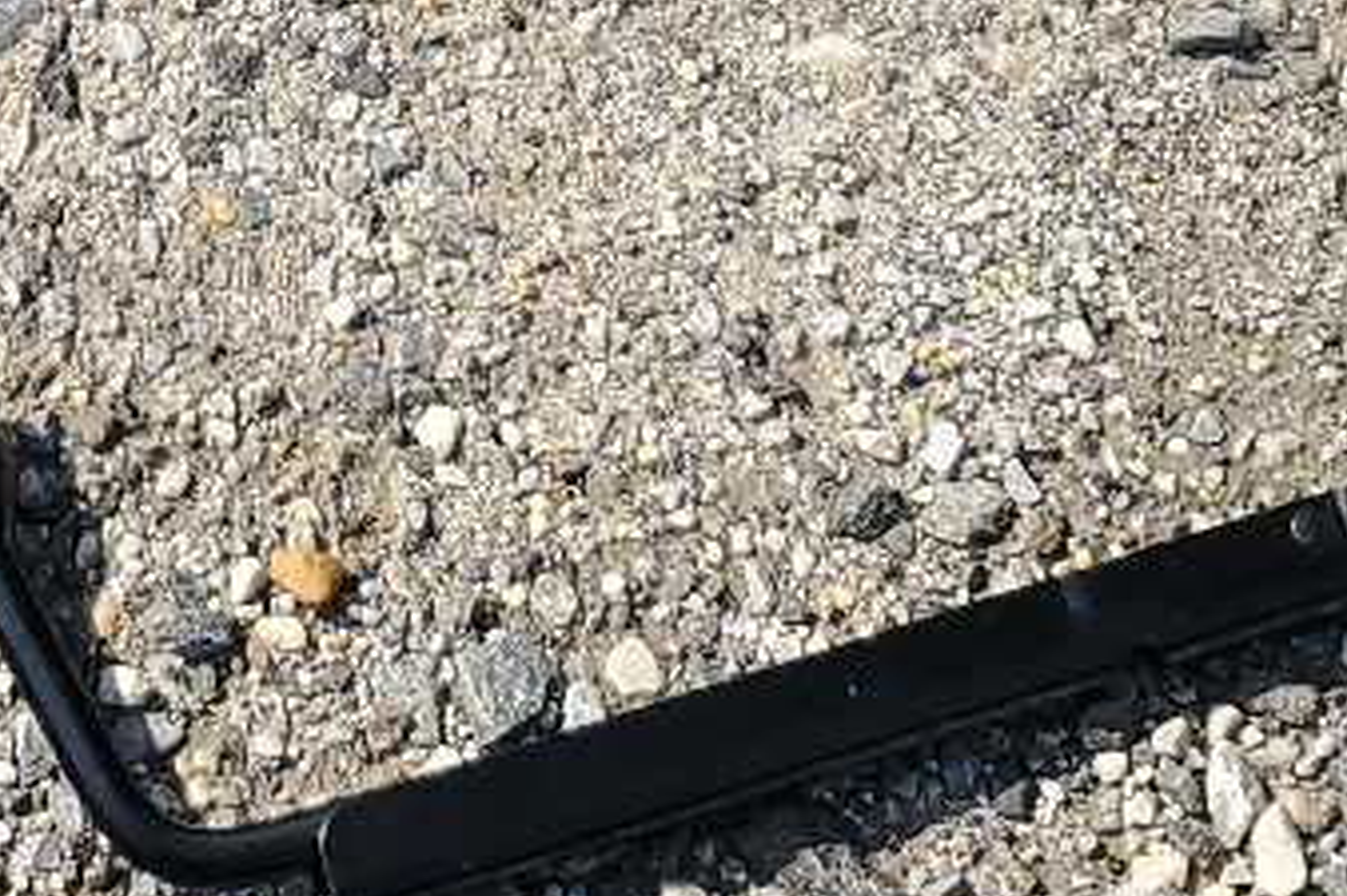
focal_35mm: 128
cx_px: -175
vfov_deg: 10.3
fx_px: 4787
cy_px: -546
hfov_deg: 15.5
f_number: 1.5
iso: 50
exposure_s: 1/2000
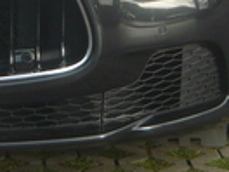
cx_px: -21
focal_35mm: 195
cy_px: -31
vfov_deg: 7.6
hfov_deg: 10.0
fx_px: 1290
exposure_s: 1/320
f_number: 2.8
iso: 100
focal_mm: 5.5
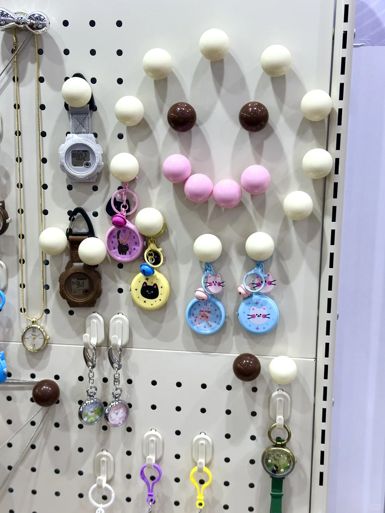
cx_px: 192
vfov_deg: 39.7
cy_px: 256
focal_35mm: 48
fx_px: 712
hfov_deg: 30.3
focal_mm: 6.86
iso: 64
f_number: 1.78
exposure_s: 1/182
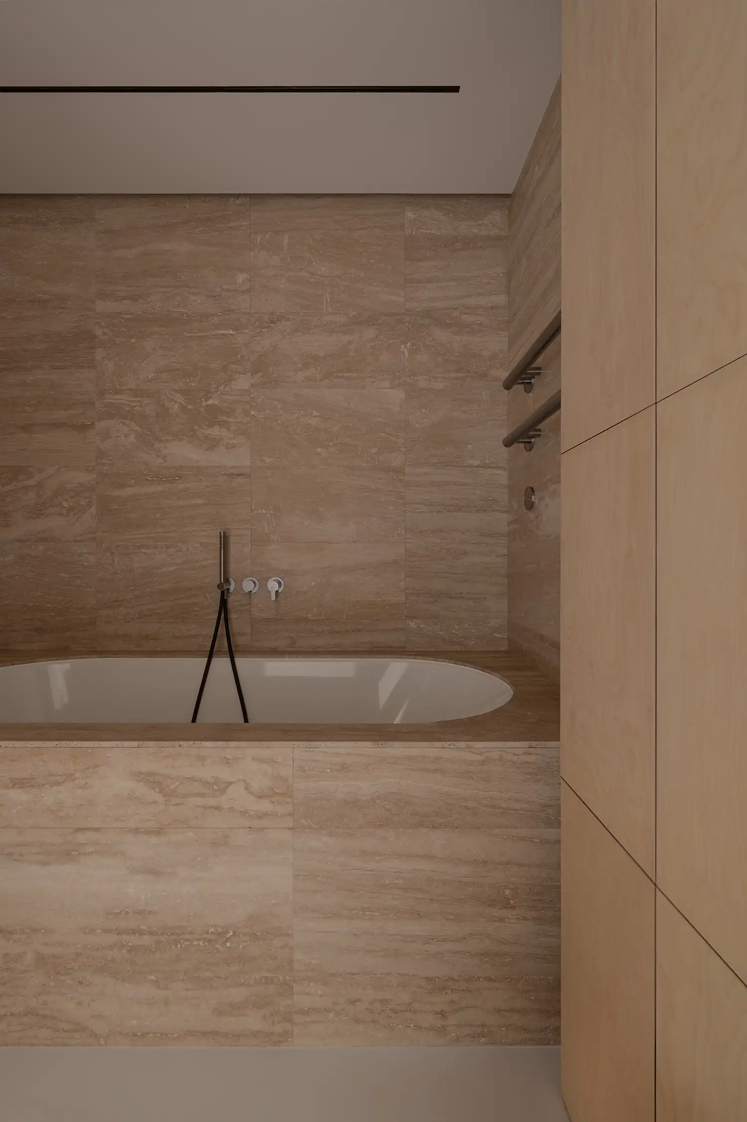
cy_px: 561
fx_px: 467
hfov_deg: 77.3
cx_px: 374
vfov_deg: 100.4
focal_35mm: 15
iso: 250
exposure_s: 1/1.67
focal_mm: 15
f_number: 13
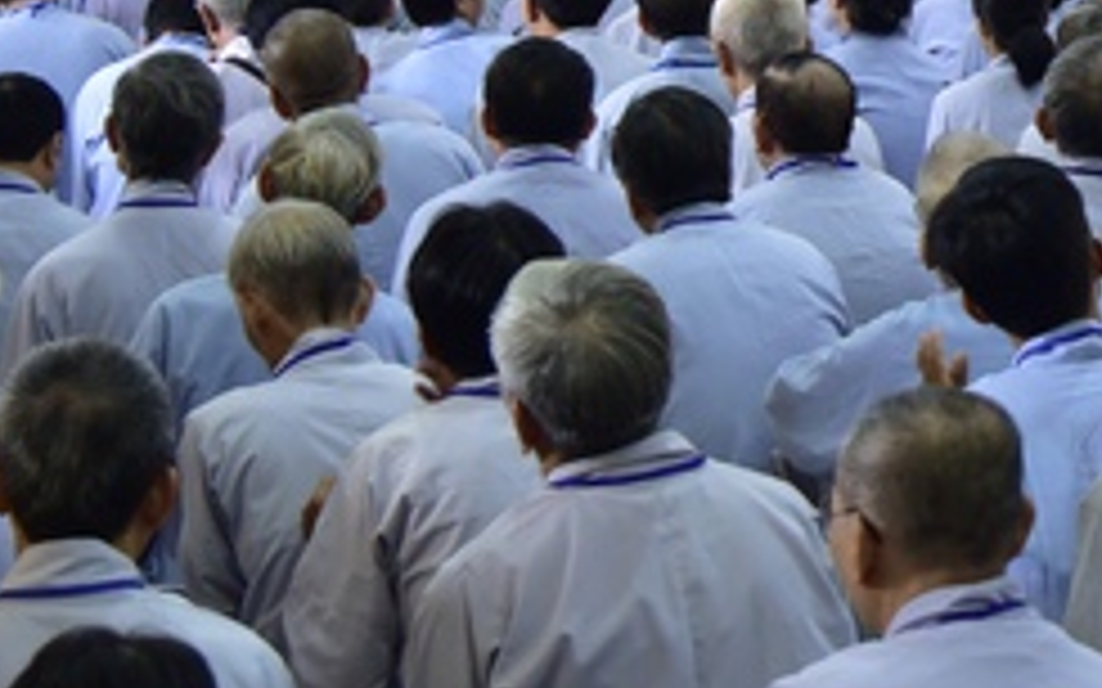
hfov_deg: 15.6
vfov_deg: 10.0
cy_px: -58
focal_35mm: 130
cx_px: 1201
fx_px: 3903
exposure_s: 1/60
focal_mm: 48
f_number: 4
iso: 1000
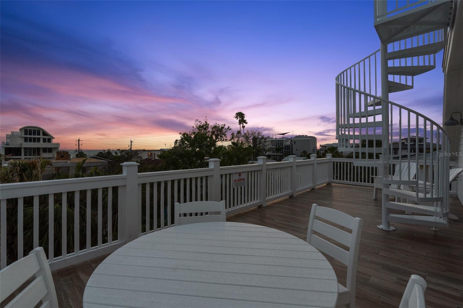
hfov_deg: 96.7
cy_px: 154
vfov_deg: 73.7
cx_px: 232
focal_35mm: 16
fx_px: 206
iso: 1600
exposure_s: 1/125
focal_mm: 16
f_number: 9
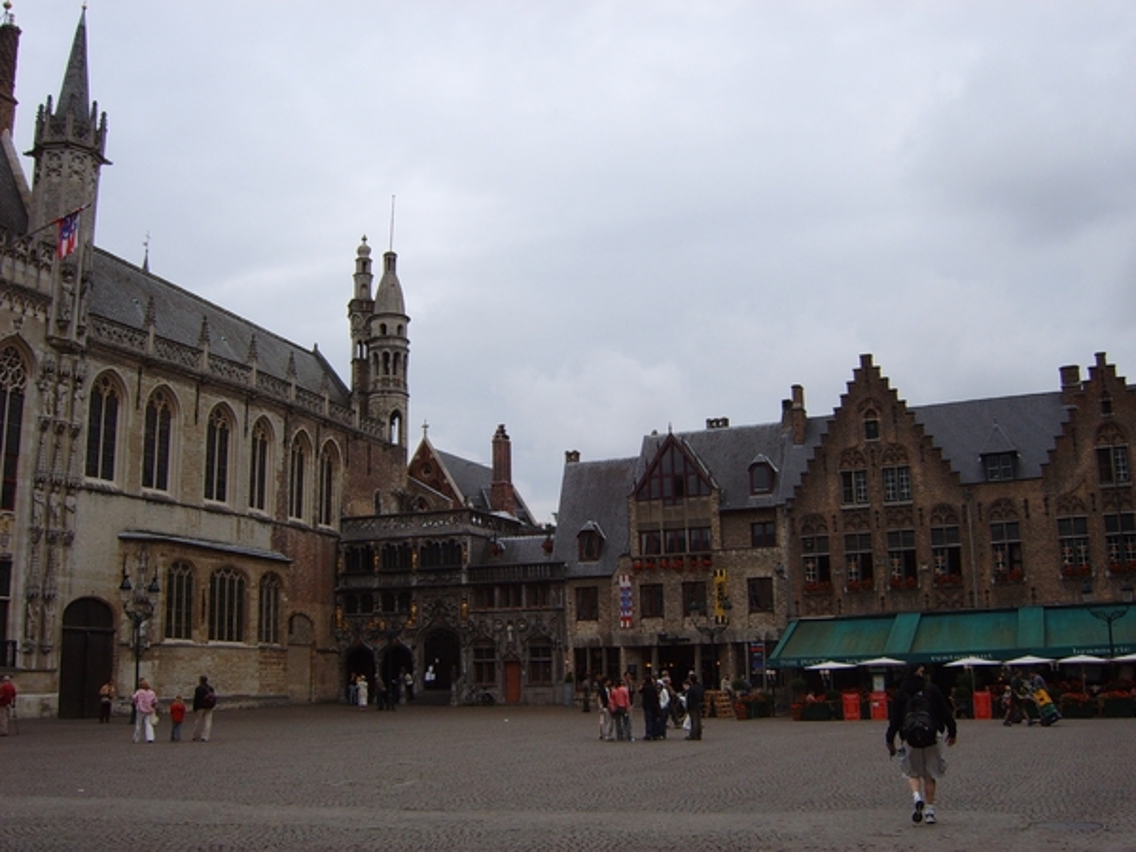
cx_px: 568
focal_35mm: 35
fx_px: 1149
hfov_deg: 52.6
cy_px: 426
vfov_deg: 40.7
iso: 50
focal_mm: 5.8
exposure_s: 1/500
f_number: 5.8
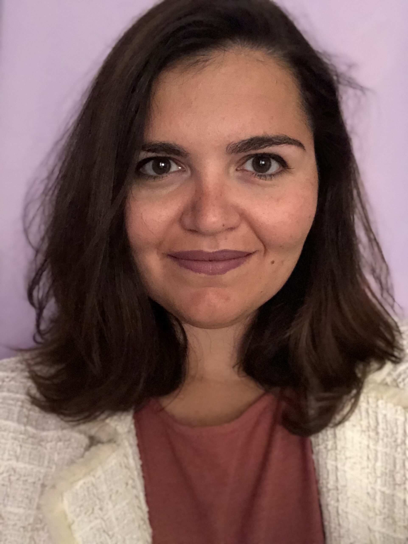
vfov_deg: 56.8
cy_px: 272
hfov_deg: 44.2
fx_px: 502
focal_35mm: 32
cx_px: 204
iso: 1000
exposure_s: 1/15
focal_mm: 2.87
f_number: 2.2
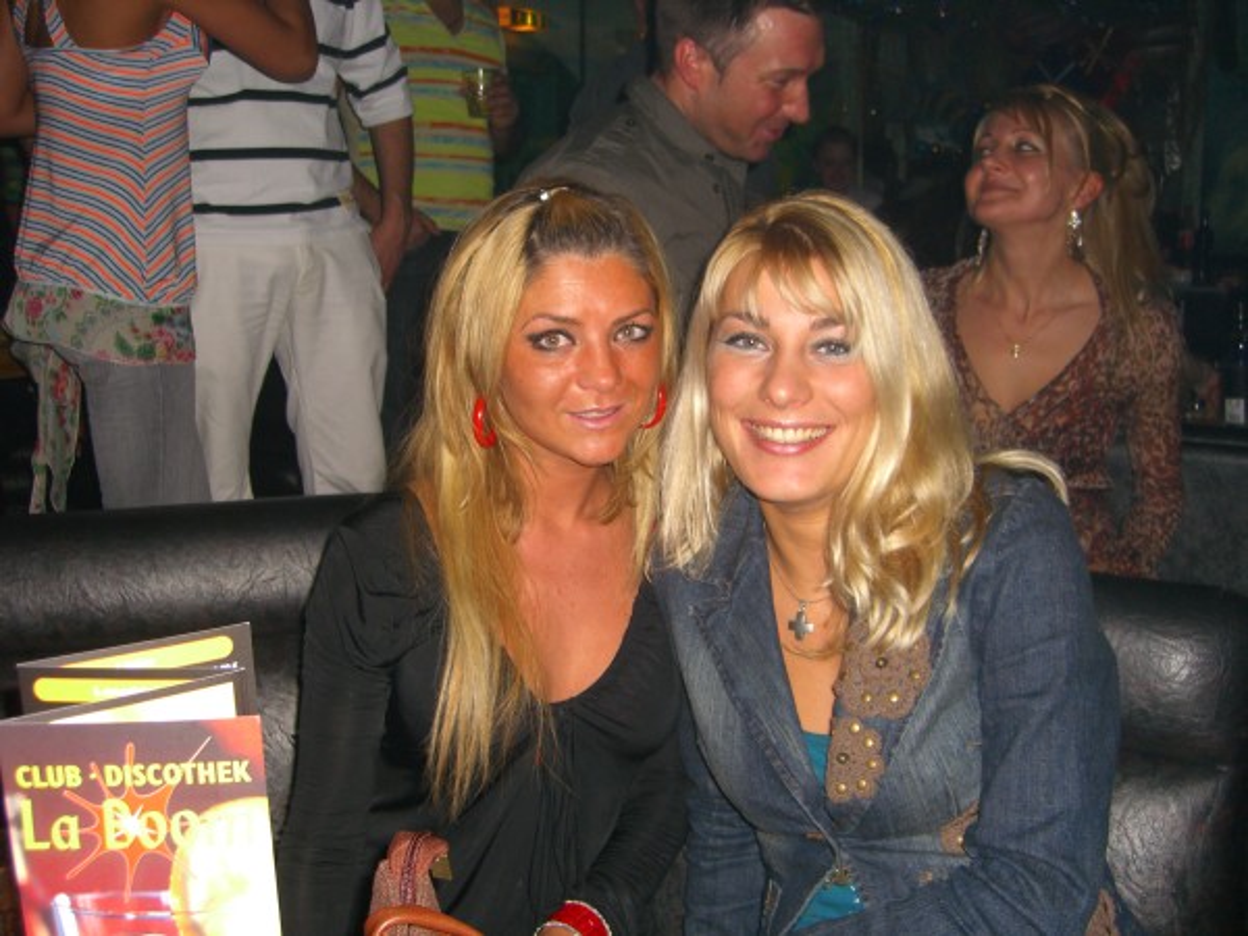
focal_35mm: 38
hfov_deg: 49.0
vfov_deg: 37.7
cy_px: 468
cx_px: 624
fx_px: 1370
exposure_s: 1/60
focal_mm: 7.9
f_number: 2.8
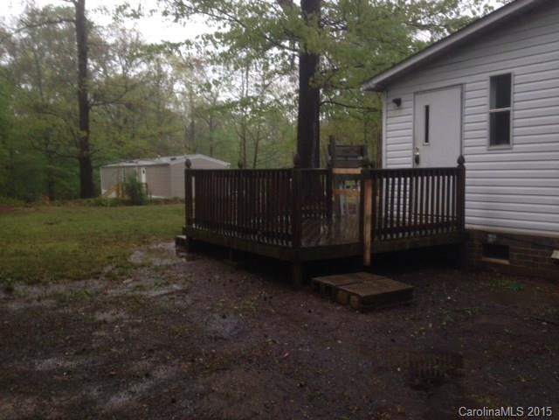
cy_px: 210
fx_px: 533
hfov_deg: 55.4
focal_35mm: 33
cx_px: 280
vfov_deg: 42.9
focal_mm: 4.12
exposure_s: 1/120
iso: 64
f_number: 2.4
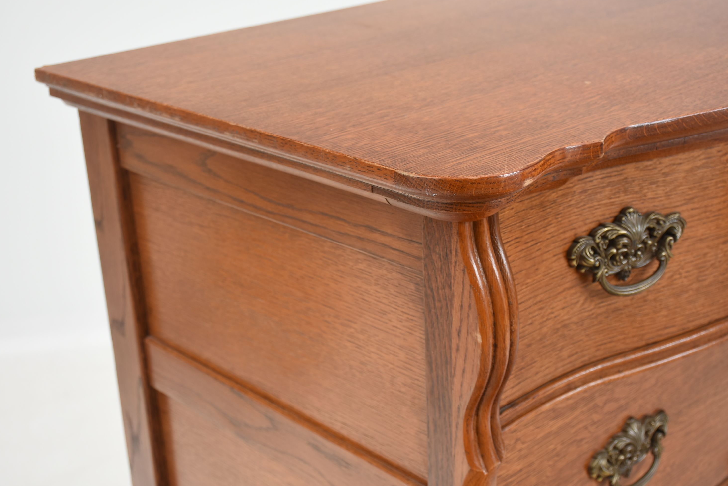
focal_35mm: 54
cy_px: 241
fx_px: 1083
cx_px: 364
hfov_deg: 37.2
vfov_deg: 25.3
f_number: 7.1
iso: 200
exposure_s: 1/125
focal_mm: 35
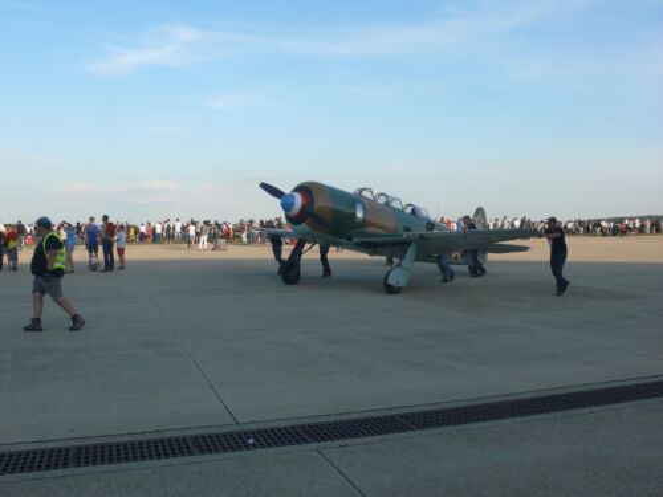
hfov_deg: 52.6
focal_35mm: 35
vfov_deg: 40.7
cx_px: 332
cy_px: 248
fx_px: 670
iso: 100
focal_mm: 7.4
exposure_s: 1/320
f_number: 5.6
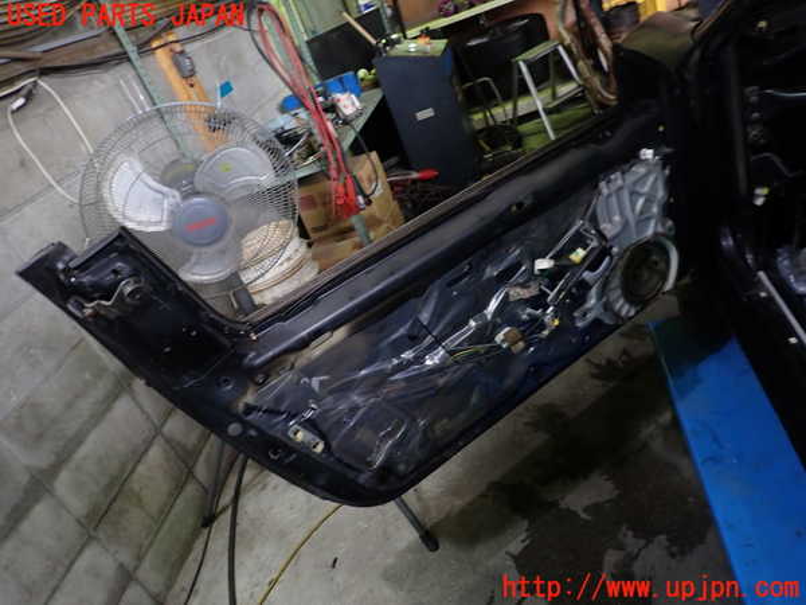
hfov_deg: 69.4
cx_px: 403
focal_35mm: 25
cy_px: 302
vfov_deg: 54.9
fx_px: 582
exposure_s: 1/30
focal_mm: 4.5
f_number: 2
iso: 200
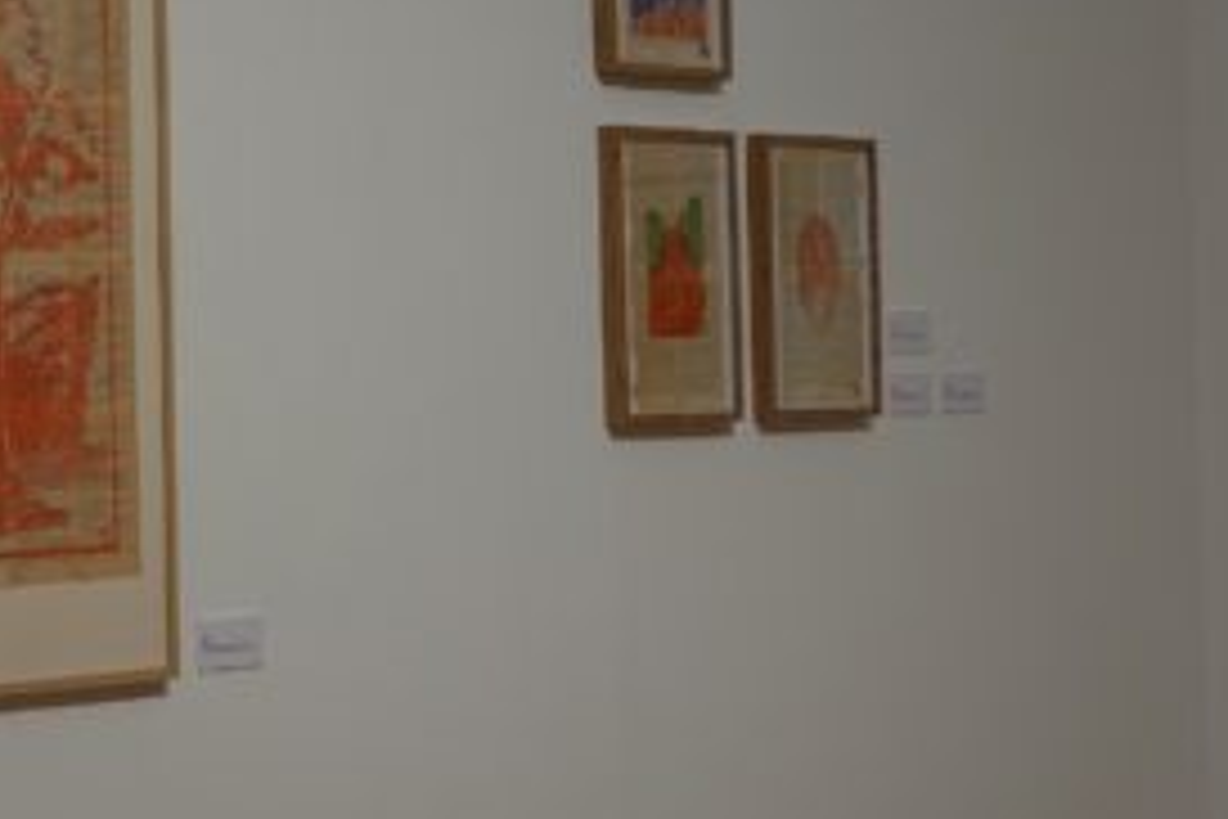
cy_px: 270
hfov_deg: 16.7
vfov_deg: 11.8
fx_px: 3957
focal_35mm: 116
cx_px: -333
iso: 100
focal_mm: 16.31
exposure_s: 1/100
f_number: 3.2
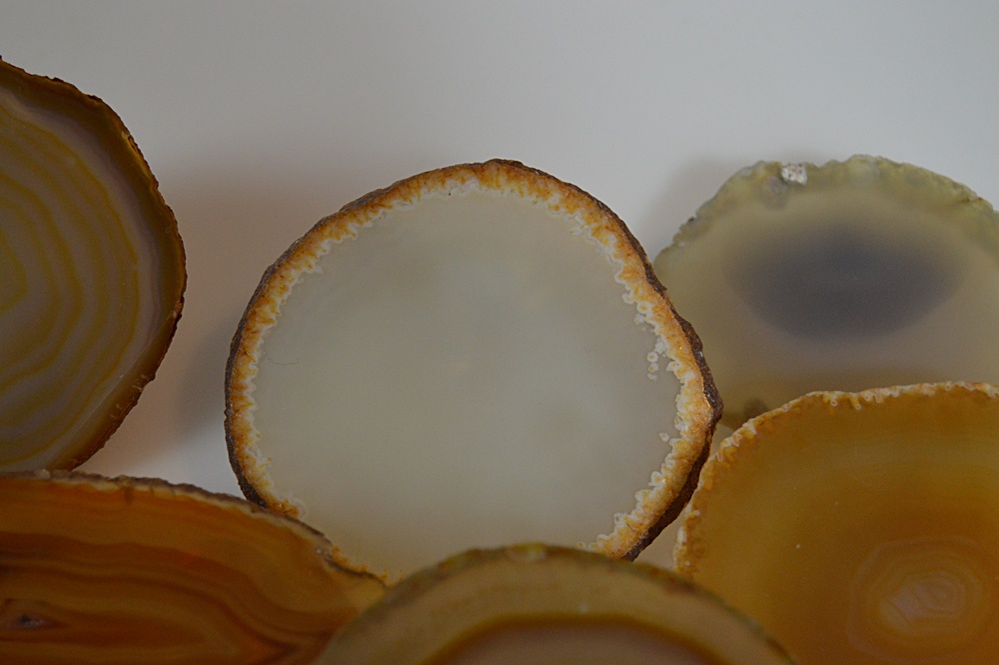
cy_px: 332
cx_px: 500
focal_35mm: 82
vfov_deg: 16.5
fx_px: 2287
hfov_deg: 24.6
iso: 1100
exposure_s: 1/60
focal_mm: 55
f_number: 5.6
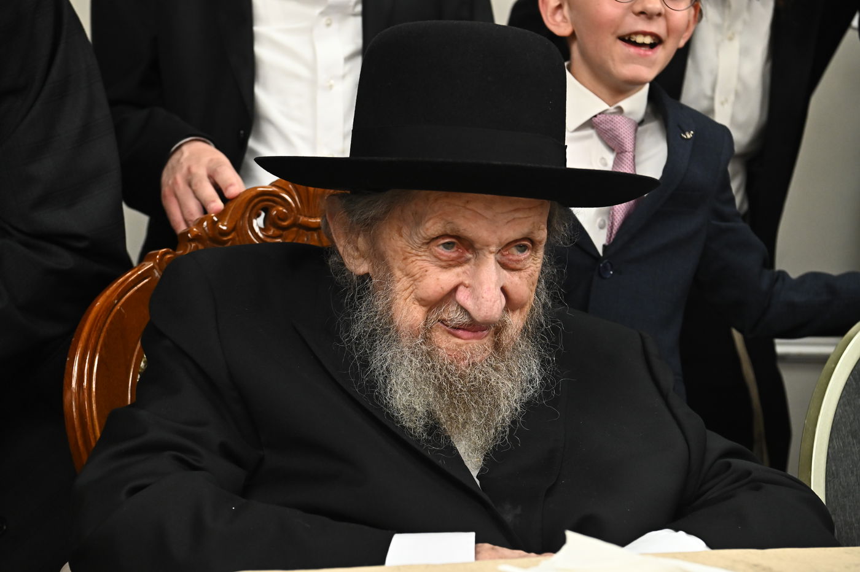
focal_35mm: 70
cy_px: 286
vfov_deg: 19.4
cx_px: 430
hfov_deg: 28.9
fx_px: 1671
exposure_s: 1/200
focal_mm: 70
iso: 3200
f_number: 6.3
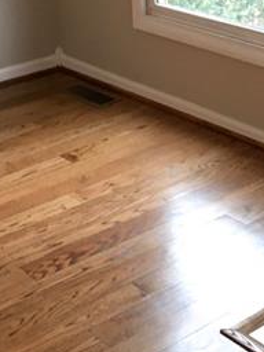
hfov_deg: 16.9
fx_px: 885
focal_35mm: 87
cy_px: -29
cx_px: 165
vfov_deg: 21.4
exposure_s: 1/30
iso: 50
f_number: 2.2
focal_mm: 4.15
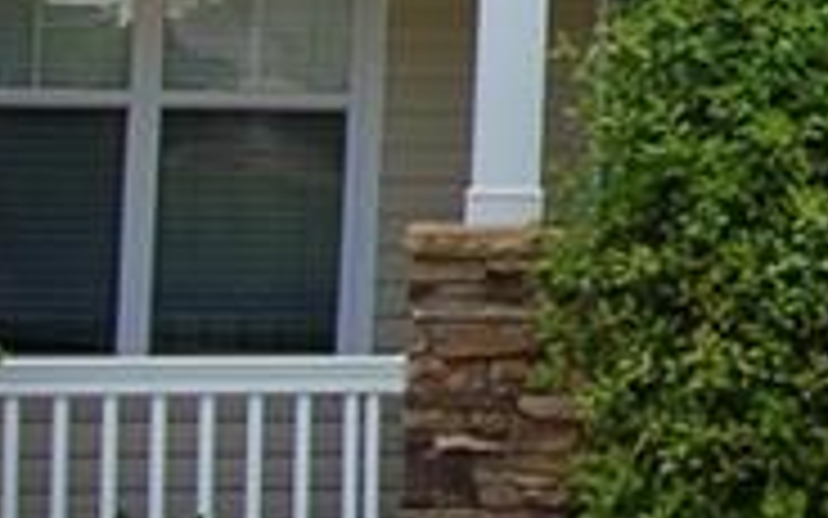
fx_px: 3453
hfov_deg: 11.9
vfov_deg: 8.3
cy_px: -387
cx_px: 1746
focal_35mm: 153
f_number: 8
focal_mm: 18
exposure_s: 1/200
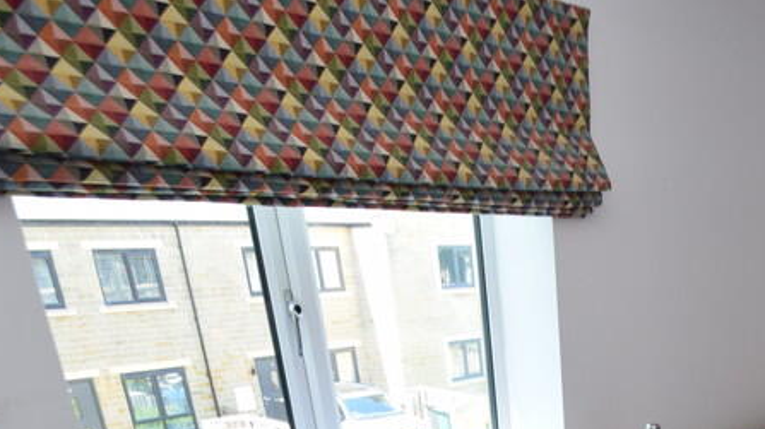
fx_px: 730
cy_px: 543
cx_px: 661
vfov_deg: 27.8
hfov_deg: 50.3
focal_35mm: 36
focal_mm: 10
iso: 400
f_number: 4.5
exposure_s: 1/80
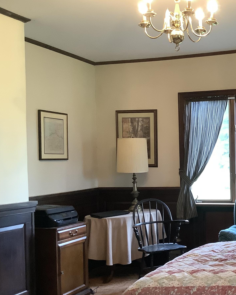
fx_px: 445
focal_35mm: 51
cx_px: 218
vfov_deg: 36.6
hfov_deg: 28.4
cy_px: 173
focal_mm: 3.3
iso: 250
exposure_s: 1/50
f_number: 2.4
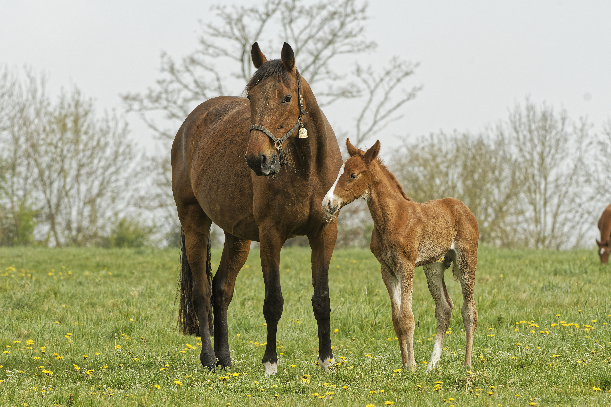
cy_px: 204
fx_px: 5091
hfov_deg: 6.9
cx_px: 306
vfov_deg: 4.6
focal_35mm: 300
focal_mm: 200
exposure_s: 1/800
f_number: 8
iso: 500
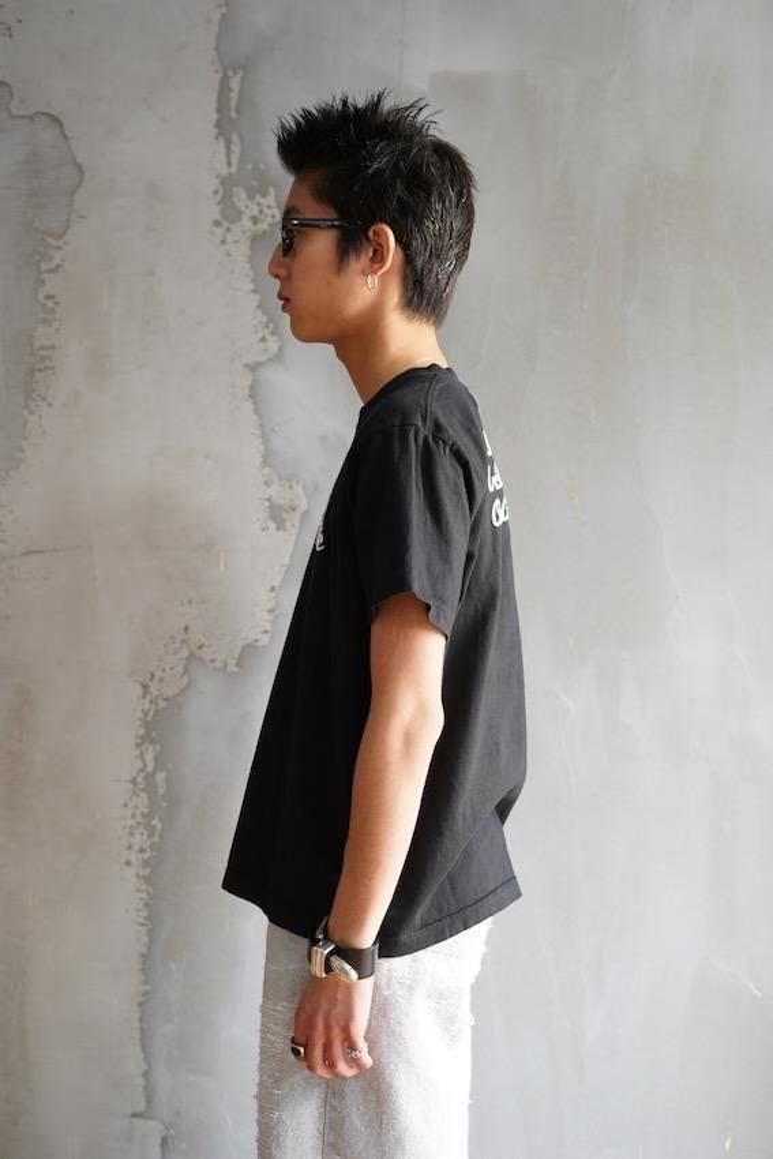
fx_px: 1610
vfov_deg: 39.6
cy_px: 580
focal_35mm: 50
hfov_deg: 27.0
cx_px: 386
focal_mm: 50
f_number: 3.5
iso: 1000
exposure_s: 1/100
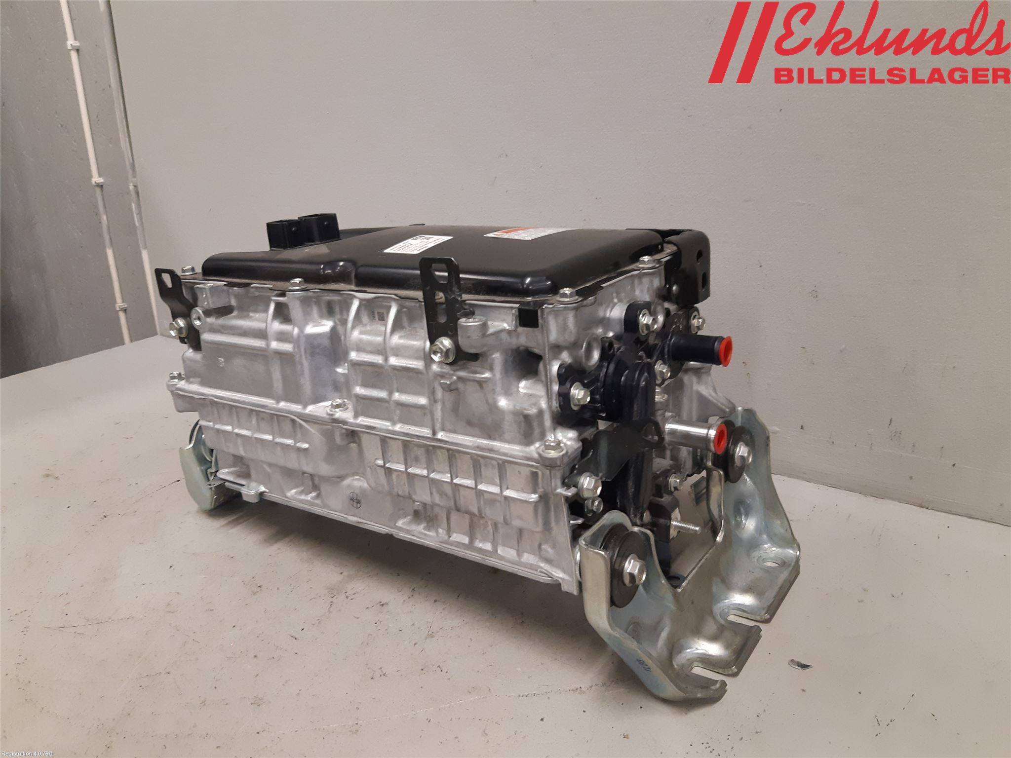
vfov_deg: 53.1
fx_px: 759
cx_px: 506
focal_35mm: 26
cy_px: 379
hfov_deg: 67.3
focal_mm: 3.93
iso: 200
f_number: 1.7
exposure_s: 1/50
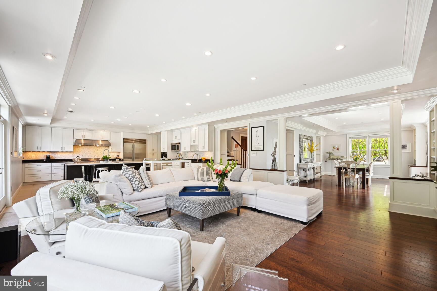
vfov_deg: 81.2
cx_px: 218
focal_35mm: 14
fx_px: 170
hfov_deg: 104.3
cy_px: 146
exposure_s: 1/13
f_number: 9
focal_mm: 14
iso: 200
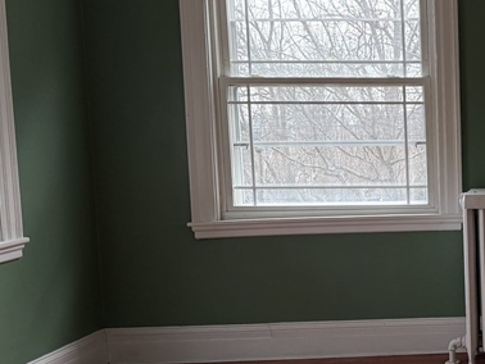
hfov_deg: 26.6
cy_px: 223
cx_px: 574
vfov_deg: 22.6
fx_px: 911
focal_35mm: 65
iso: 100
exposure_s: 1/295
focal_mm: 6.76
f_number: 1.78
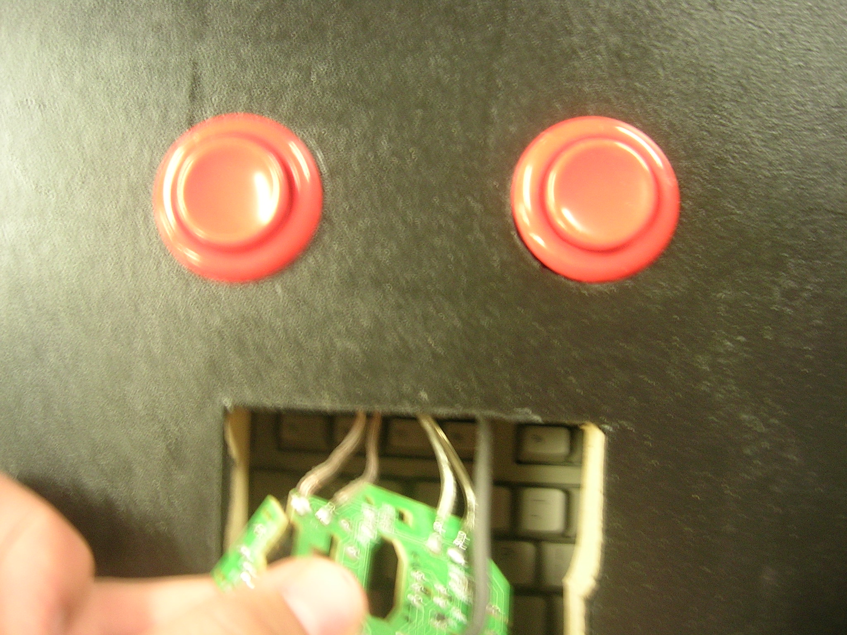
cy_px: 318
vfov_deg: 40.7
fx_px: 856
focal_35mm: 35
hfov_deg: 52.6
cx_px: 424
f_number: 2.8
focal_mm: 5.4
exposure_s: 1/4.2
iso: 113
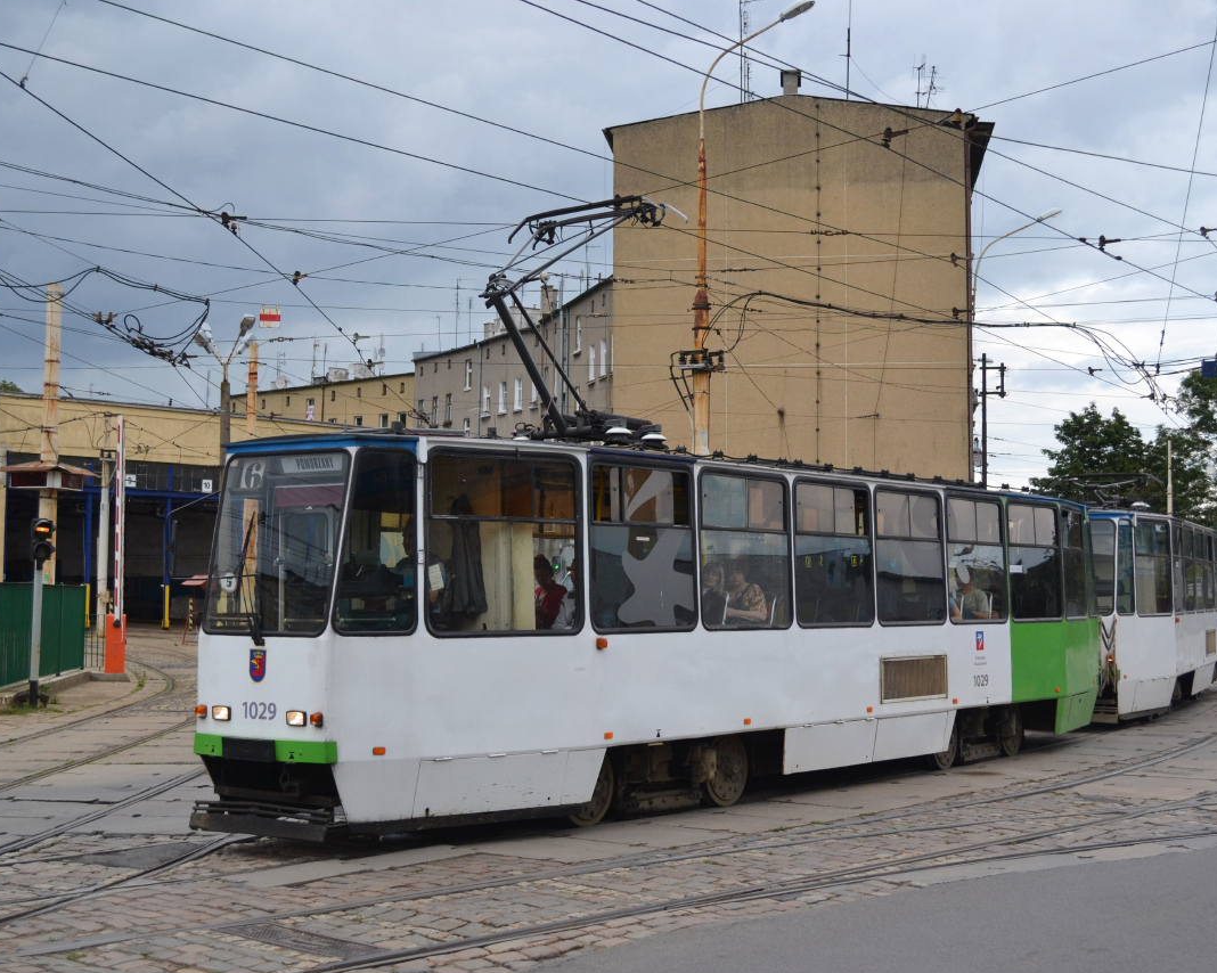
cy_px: 493
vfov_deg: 31.4
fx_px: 1729
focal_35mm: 48
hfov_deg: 38.8
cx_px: 597
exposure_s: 1/800
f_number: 4.5
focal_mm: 28
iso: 400
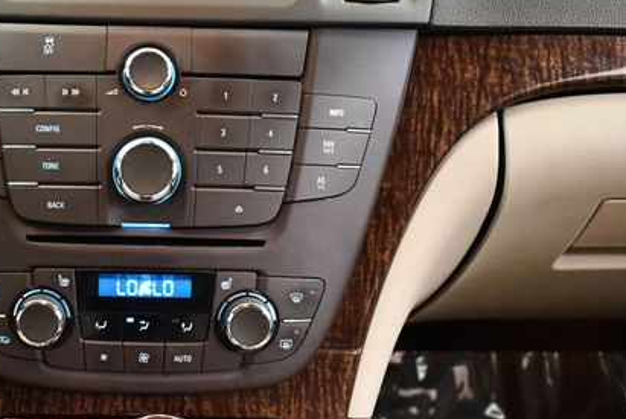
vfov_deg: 24.1
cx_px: 148
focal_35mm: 56
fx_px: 975
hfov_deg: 34.8
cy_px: 140
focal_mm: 18
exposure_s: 1/80
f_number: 3.5
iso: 3200
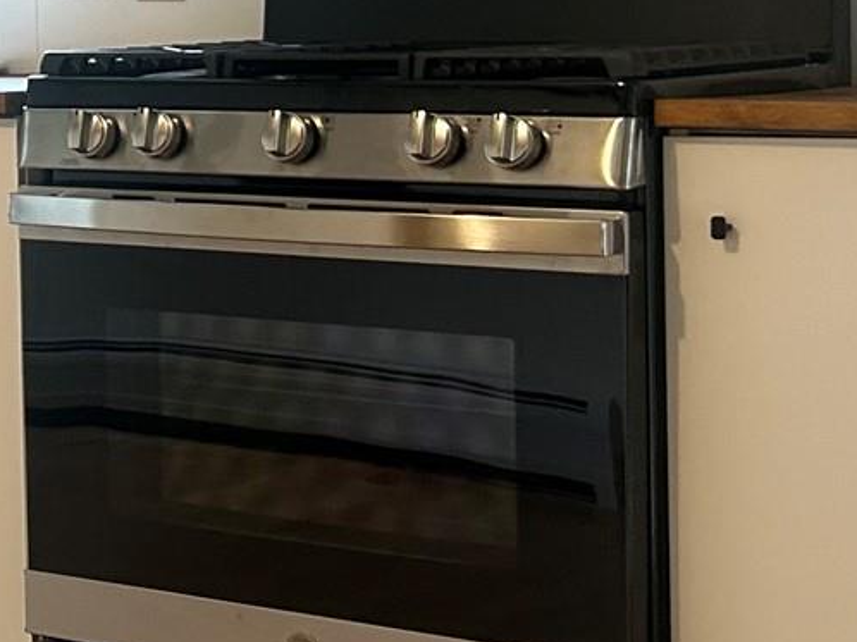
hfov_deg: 17.2
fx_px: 2648
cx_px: -282
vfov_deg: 13.7
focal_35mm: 107
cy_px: 46
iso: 160
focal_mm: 5.7
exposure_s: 1/60
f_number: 1.5
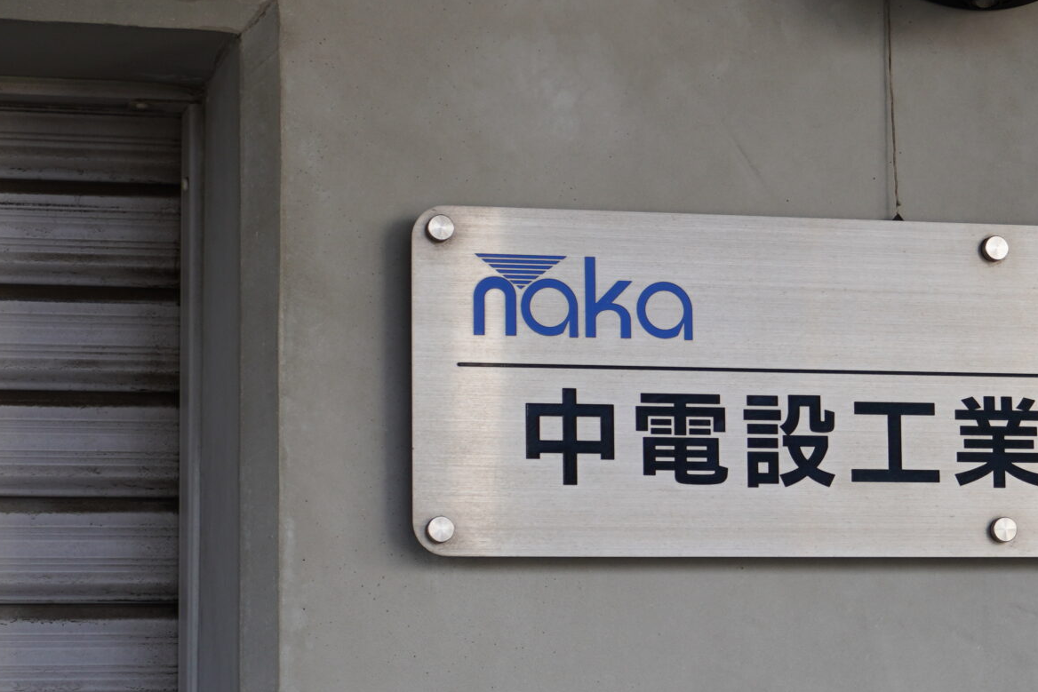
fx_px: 3319
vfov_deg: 11.9
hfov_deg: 17.5
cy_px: 400
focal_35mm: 115
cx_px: 970
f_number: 5.6
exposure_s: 1/80
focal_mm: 35
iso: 100
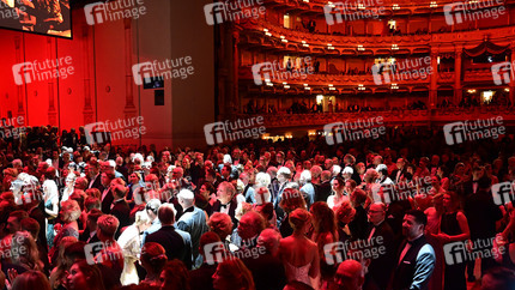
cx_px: 251
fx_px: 464
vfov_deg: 34.6
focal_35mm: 34
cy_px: 161
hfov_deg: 58.0
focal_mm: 31
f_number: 3.2
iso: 5000
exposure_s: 1/200
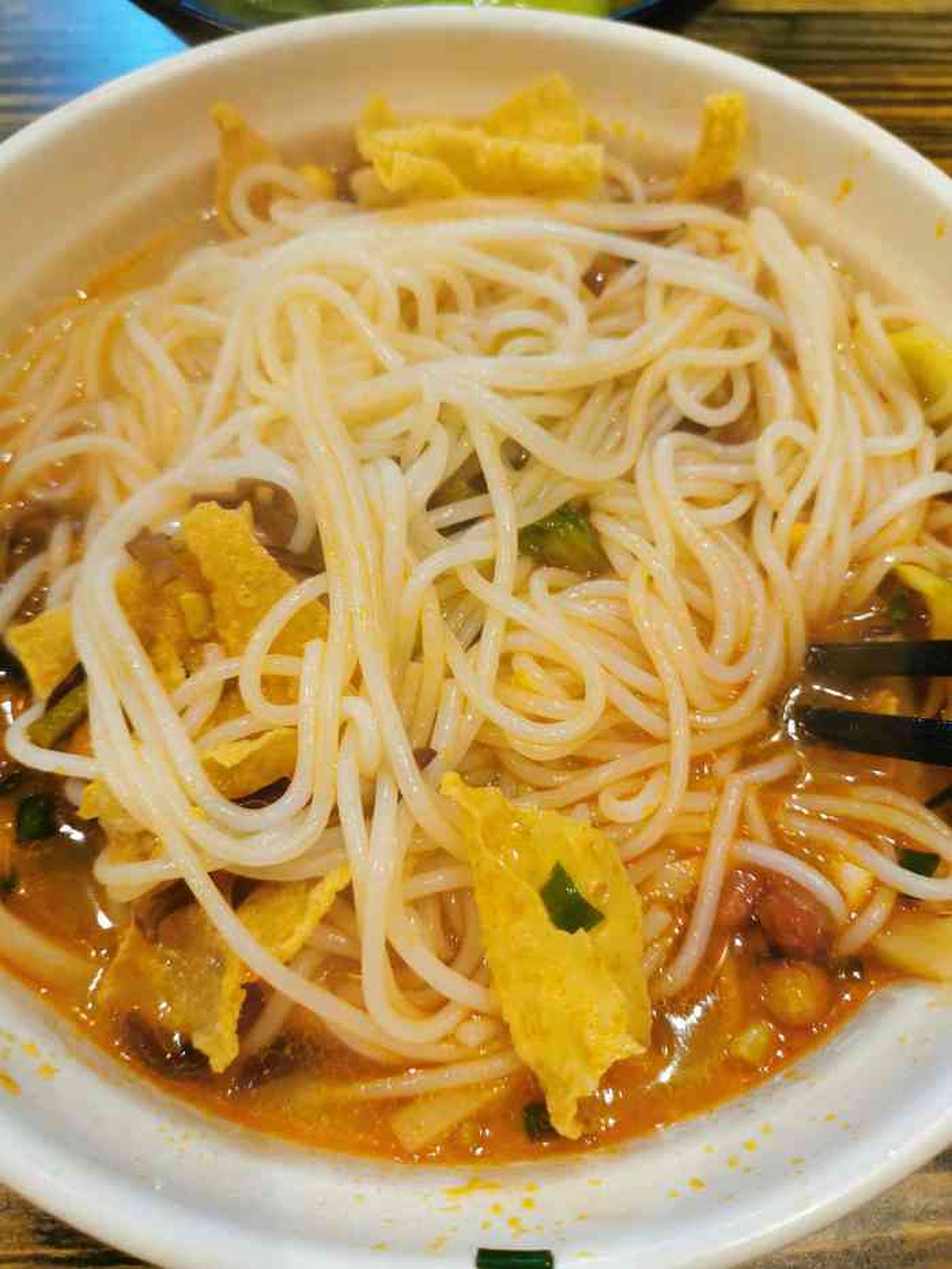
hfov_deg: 51.4
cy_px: 634
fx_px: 990
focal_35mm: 27
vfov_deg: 65.3
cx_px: 476
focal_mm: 5.58
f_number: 1.8
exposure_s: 1/50
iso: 200
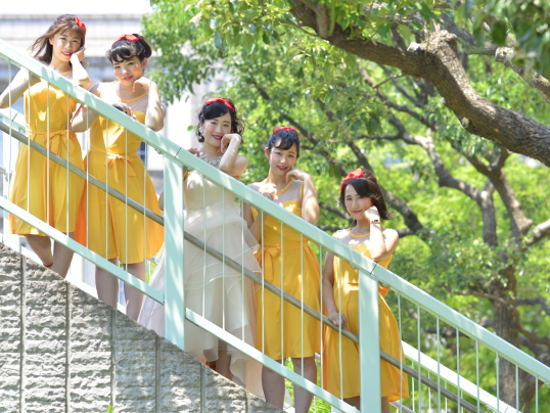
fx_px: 2384
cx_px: 273
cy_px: 177
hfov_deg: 13.2
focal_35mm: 150
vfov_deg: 9.9
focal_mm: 105
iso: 200
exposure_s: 1/800
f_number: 2.8
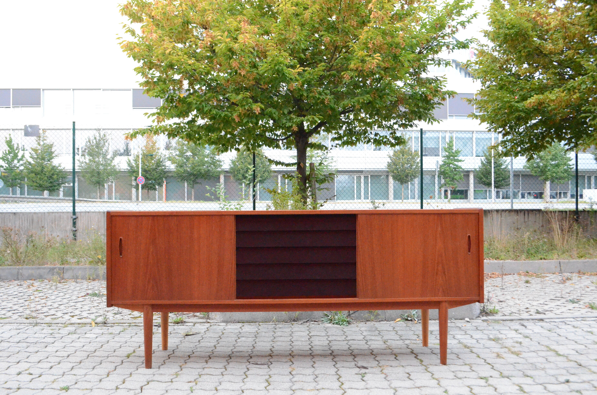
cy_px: 198
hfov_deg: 57.3
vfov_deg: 39.8
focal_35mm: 33
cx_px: 298
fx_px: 546
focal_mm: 22
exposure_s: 1/250
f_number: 8
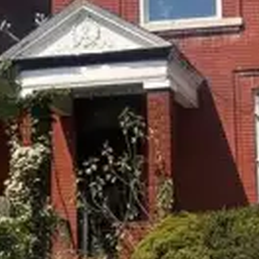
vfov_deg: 18.6
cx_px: 306
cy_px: 176
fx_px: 787
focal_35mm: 93
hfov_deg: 17.8
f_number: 1.5
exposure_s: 1/3460
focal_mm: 5.7
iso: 50
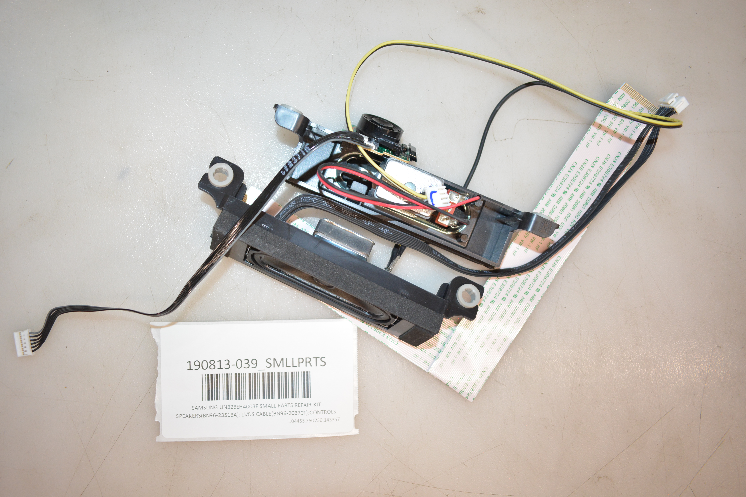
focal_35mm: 31
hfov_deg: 60.3
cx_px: 364
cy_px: 253
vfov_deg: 42.3
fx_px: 642
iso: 1000
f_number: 3.8
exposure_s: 1/200
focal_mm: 20
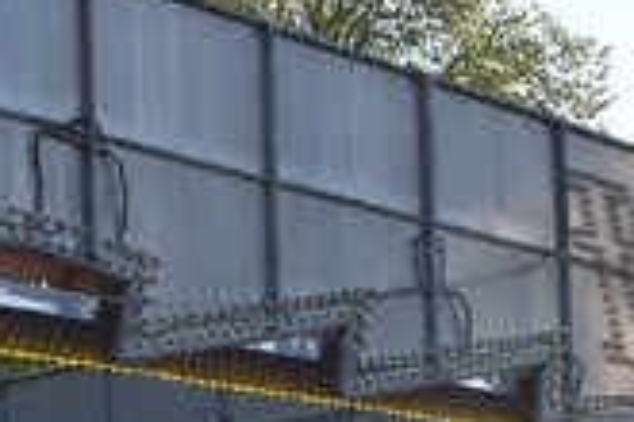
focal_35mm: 131
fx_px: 2307
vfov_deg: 10.1
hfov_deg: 15.6
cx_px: 204
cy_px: 635
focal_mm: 18
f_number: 8
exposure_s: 1/500
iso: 360
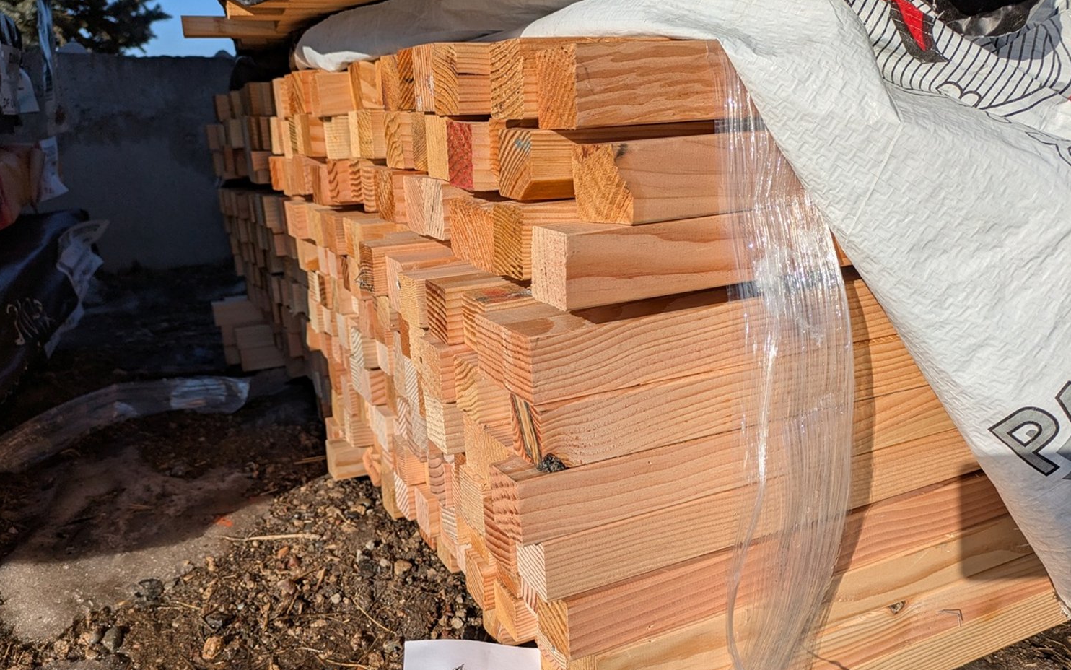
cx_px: 527
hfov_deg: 68.4
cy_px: 408
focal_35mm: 27
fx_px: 788
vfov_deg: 45.7
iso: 41
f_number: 1.89
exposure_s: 1/4444
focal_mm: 5.43
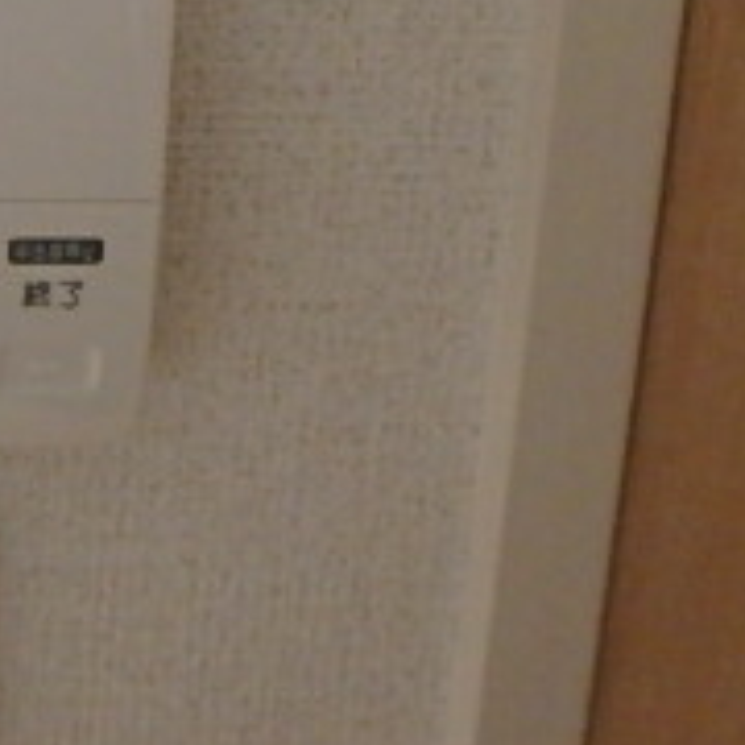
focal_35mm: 66
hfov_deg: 23.2
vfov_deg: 23.0
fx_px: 1607
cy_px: -240
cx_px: -215
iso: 800
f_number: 3.5
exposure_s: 1/20
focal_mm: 3.7
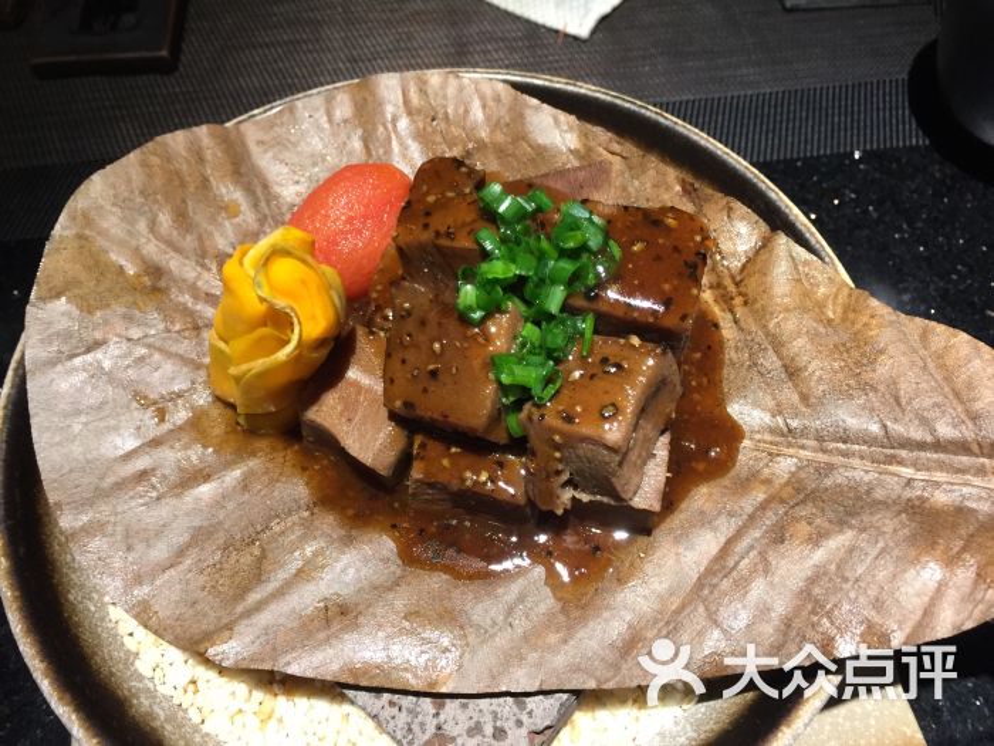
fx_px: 833
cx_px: 497
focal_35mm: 29
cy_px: 373
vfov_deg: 48.2
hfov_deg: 61.7
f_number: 2.2
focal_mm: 4.15
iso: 80
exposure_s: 1/17
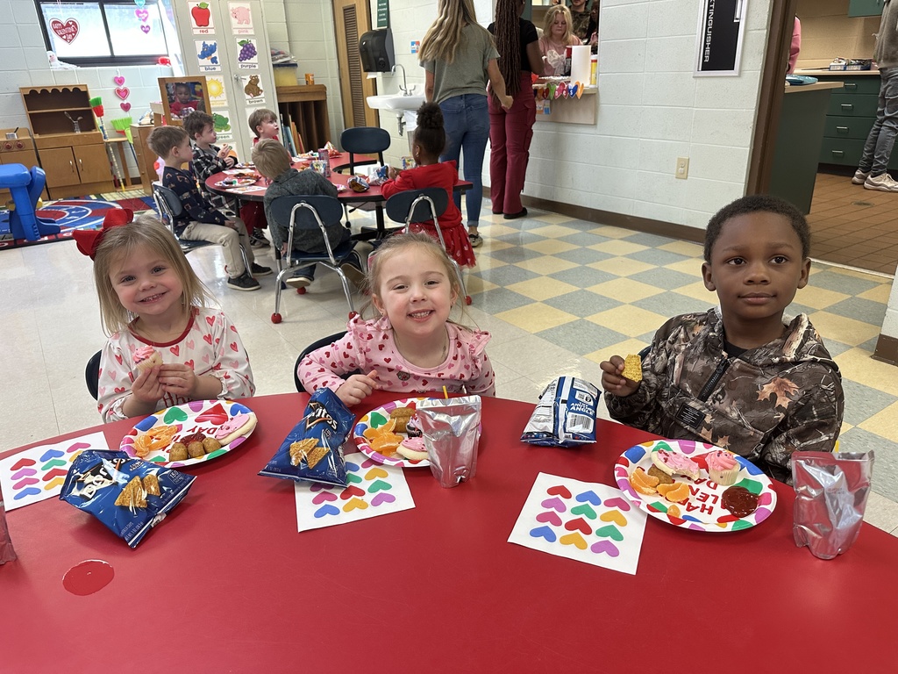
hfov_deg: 71.6
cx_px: 449
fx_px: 623
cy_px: 337
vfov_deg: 56.8
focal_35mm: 24
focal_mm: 6.86
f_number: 1.78
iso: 200
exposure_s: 1/120
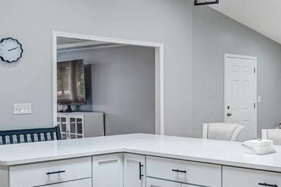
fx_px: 414
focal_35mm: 53
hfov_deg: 34.8
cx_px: 267
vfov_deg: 25.5
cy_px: 98
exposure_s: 1/100
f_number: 8
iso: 1250
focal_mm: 16
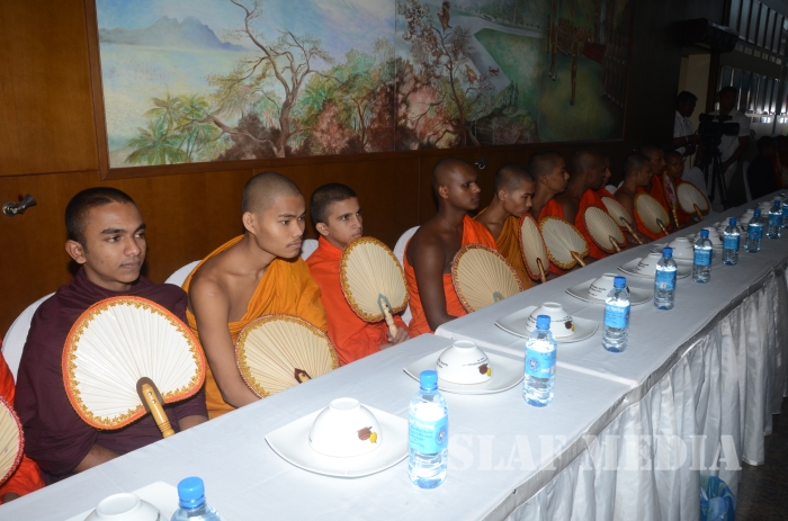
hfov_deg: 62.1
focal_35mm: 30
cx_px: 394
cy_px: 260
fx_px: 655
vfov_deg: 43.4
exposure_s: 1/125
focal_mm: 20
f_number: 8
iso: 400
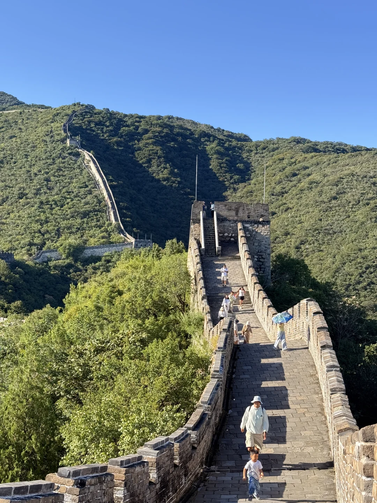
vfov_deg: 39.7
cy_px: 252
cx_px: 188
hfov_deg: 30.3
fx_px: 697
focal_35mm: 48
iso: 100
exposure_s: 1/1513
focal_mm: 6.76
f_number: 1.78
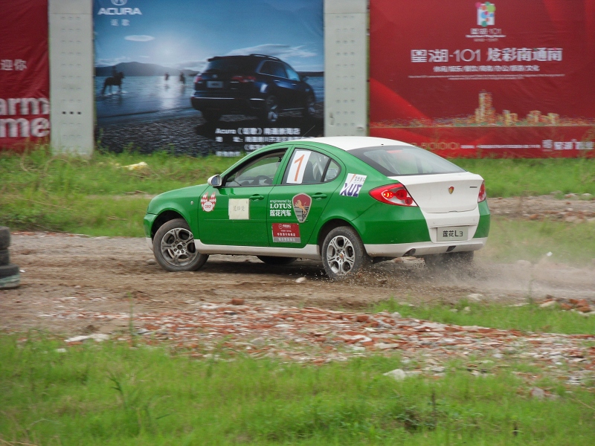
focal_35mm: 240
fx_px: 4125
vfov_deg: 6.2
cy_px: 223
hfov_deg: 8.2
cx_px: 298
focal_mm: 42
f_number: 5.8
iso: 80
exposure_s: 1/180
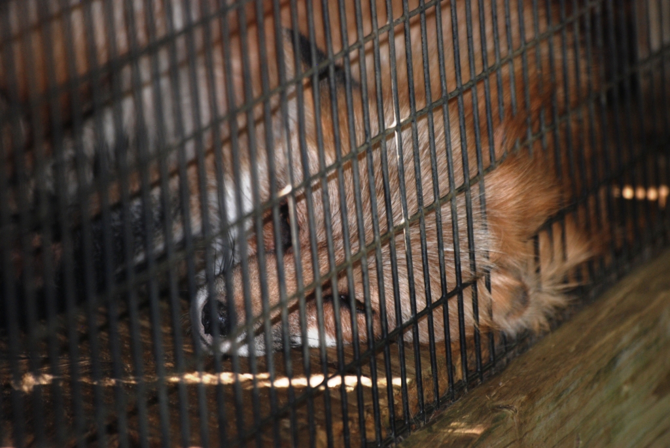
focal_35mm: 330
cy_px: 224
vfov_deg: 4.2
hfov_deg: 6.2
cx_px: 335
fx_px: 6148
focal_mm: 220
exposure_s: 1/60
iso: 400
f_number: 5.3
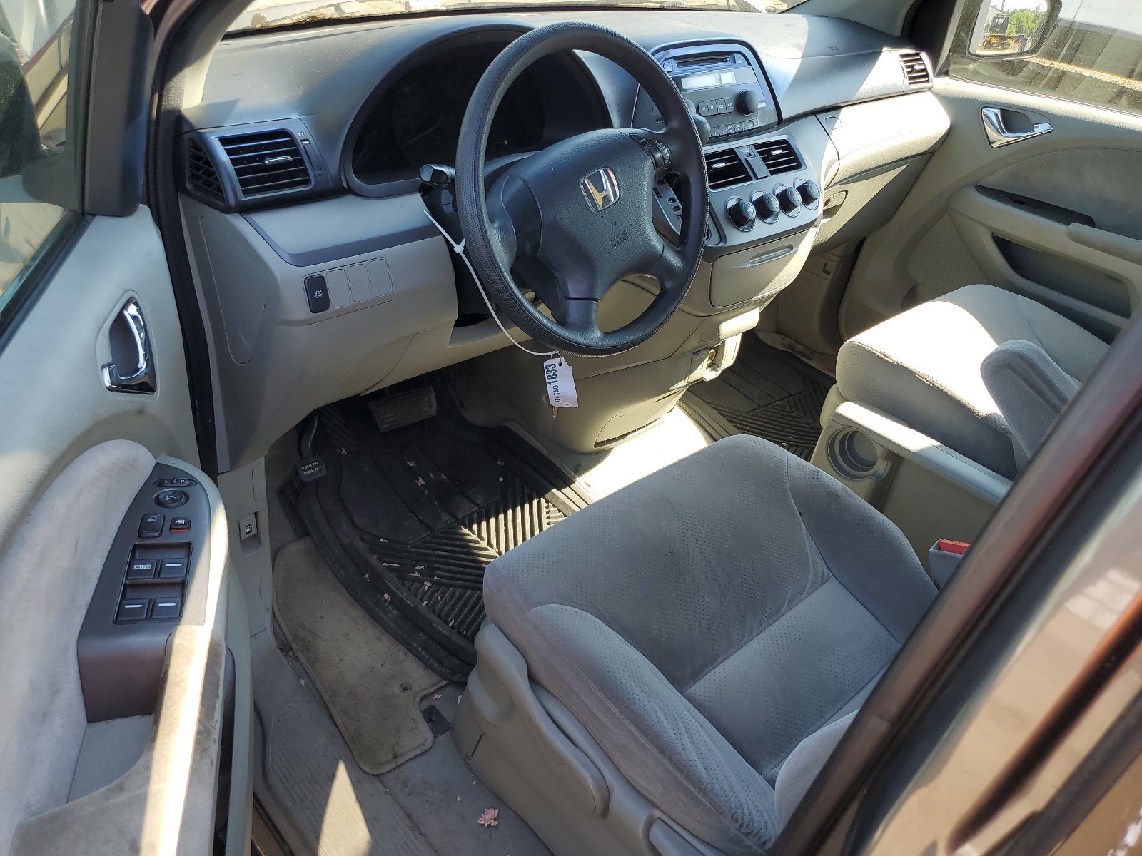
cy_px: 428
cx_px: 571
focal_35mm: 26
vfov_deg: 53.1
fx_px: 858
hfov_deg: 67.3
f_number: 1.5
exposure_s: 1/323
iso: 50
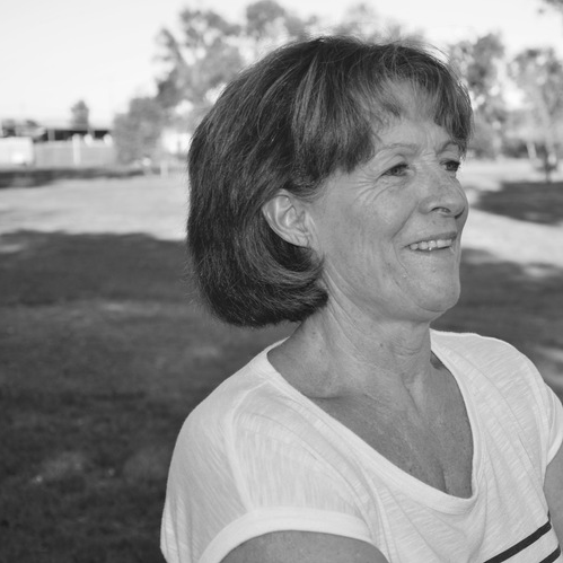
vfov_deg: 23.7
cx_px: 419
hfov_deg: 23.4
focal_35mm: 73
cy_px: 282
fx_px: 1343
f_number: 5
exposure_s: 1/250
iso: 100
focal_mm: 38
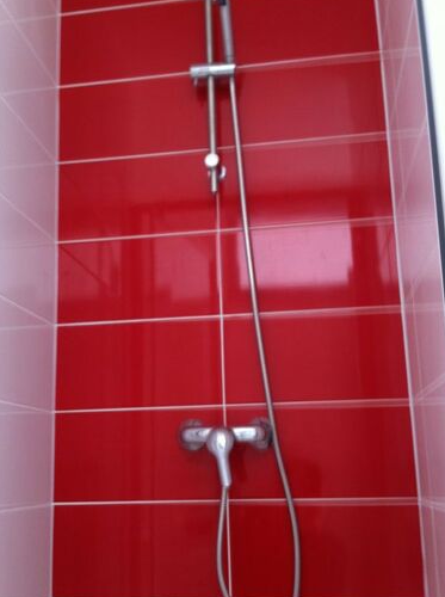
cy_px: 318
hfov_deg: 32.0
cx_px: 188
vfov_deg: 42.1
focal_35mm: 45
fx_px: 774
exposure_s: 1/17
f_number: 2.8
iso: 80
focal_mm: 3.85
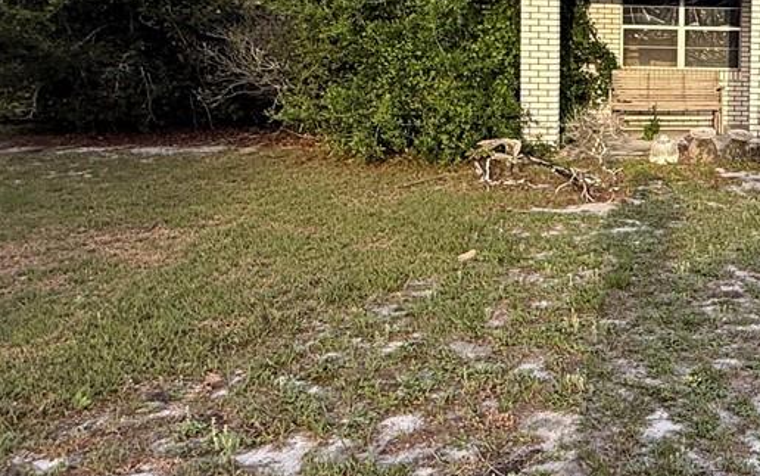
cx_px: 813
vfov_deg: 27.3
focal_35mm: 46
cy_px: 74
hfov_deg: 37.3
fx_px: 953
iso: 50
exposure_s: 1/223
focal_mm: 2.22
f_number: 2.2
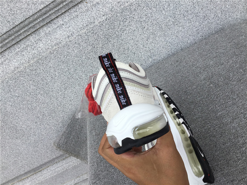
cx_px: 124
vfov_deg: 45.4
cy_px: 92
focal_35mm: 31
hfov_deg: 58.4
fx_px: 221
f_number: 2.4
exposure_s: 1/377
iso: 25
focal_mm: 3.3
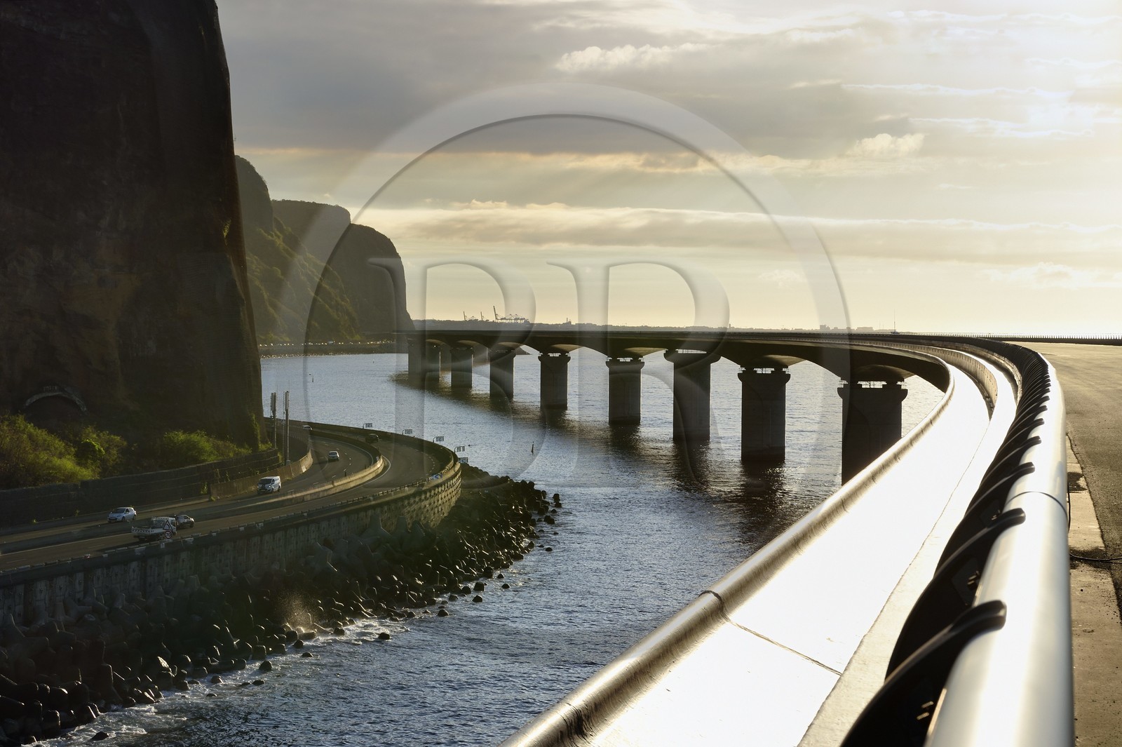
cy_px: 374
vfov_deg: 19.4
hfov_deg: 28.9
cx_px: 561
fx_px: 2180
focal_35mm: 70
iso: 200
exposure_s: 1/250
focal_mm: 70
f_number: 18
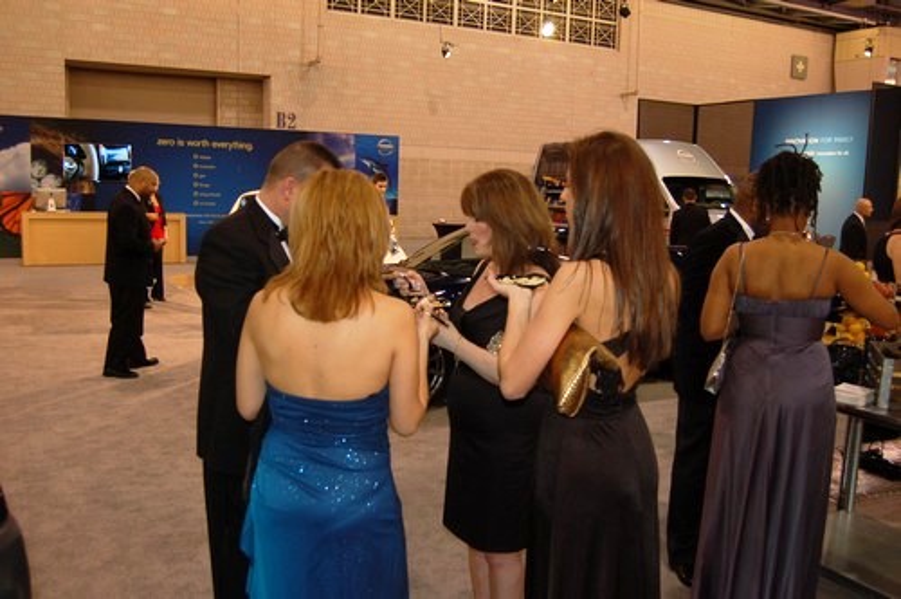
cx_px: 450
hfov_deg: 57.3
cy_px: 300
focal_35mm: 33
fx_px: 825
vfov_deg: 39.9
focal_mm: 22
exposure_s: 1/60
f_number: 3.8
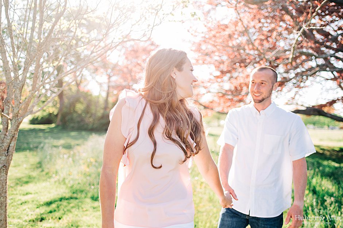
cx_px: 172
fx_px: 334
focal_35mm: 35
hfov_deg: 54.4
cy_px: 114
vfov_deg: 37.9
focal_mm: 35
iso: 400
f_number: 1.8
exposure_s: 1/1600
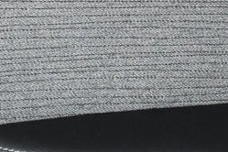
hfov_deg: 9.4
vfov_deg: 6.4
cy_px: 89
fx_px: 1355
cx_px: 314
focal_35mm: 214
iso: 2500
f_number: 6.3
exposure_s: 1/160
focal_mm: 35
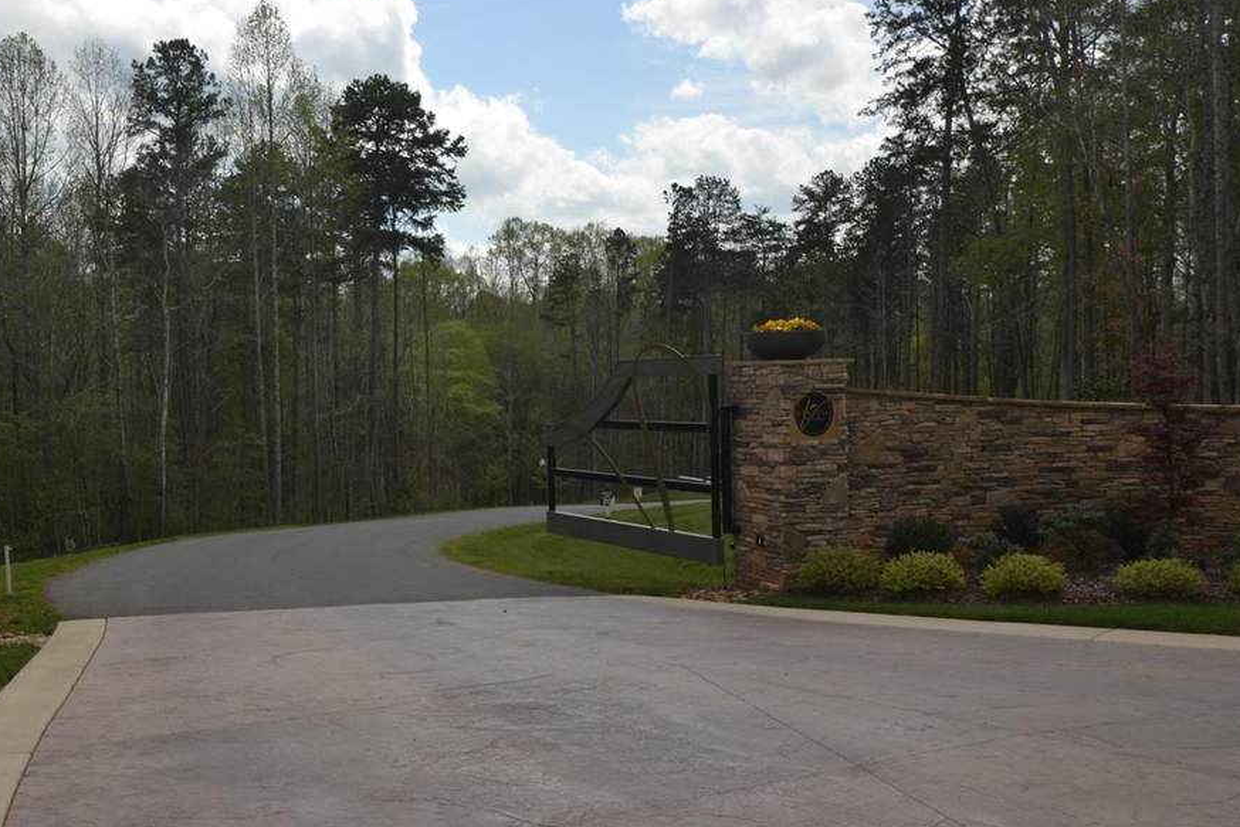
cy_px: 436
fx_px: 1438
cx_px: 348
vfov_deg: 32.1
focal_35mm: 42
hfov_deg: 45.4
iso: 100
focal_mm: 19
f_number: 9
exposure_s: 1/200
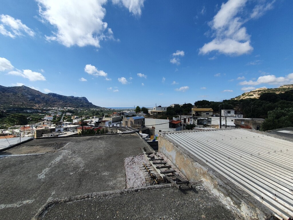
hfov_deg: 106.2
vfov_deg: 89.9
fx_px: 110
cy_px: 110
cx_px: 146
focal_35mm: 13
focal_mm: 1.8
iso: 50
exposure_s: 1/1328
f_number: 2.2
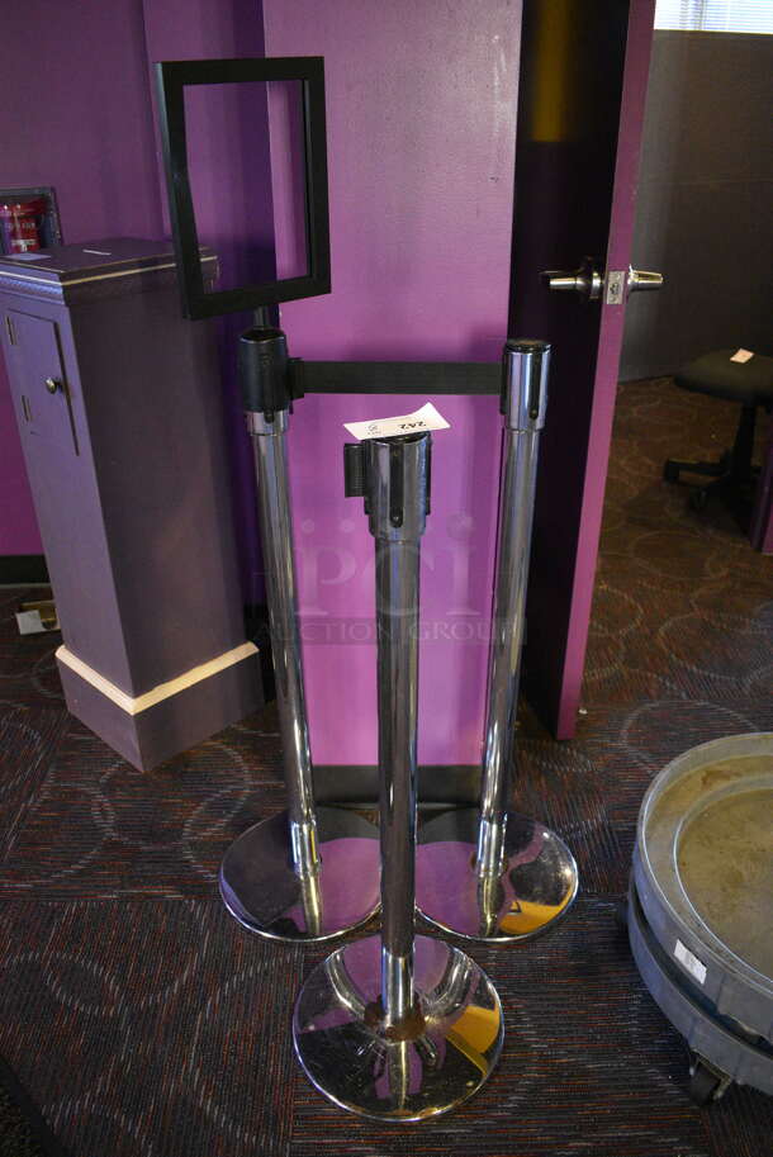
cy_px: 578
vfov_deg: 67.3
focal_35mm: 27
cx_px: 386
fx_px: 868
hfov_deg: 48.0
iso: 4000
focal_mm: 18
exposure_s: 1/125
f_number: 3.5
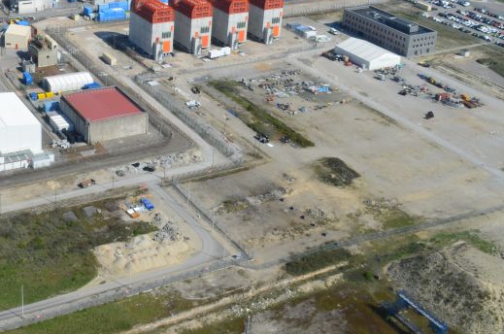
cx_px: 97
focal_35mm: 52
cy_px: 34
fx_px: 727
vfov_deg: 25.1
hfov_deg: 36.9
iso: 100
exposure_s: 1/160
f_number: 11
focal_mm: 18
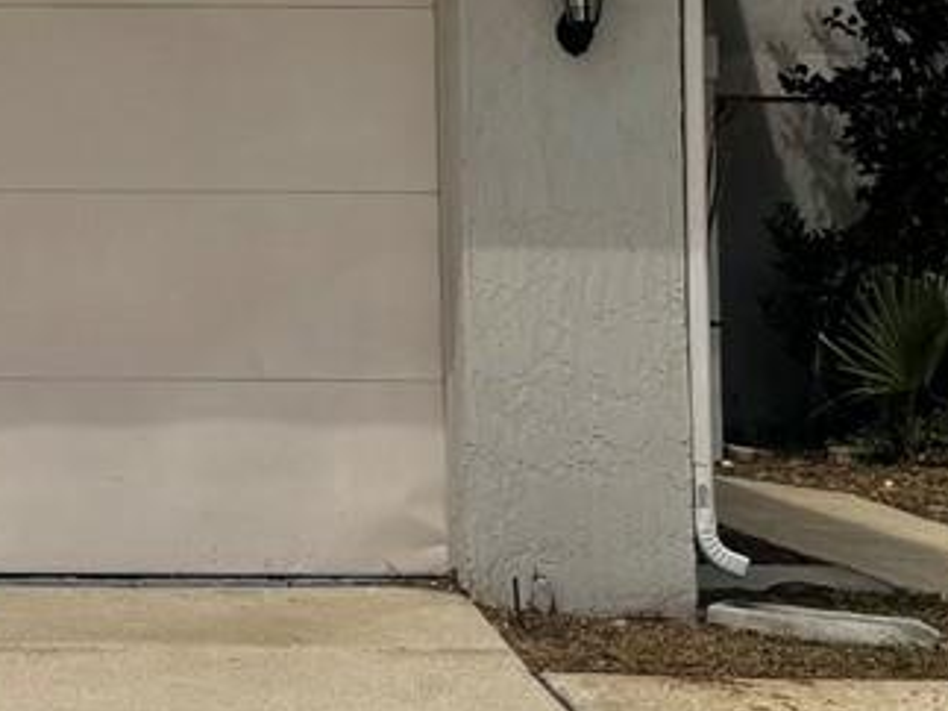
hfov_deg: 16.1
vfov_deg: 12.2
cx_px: -88
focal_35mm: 119
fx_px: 3258
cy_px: -147
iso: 80
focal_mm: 6.76
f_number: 1.78
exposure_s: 1/9009
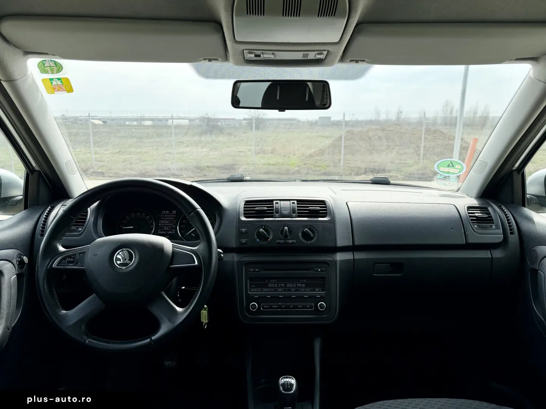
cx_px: 273
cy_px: 204
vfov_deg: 56.8
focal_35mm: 24
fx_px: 379
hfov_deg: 71.6
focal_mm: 6.76
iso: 80
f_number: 1.78
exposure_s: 1/2299
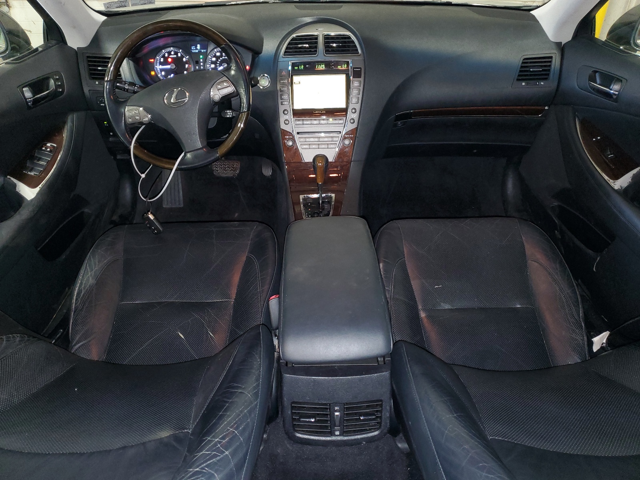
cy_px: 240
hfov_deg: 67.3
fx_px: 481
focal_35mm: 26
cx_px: 320
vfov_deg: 53.1
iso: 134
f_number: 1.5
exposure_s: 1/14
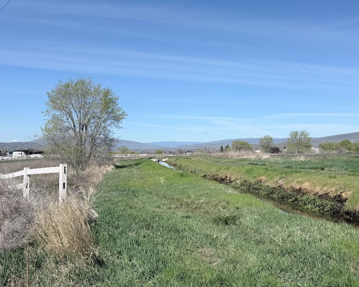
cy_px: 120
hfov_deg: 51.4
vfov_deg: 42.1
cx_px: 199
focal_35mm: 35
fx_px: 372
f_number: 1.78
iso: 80
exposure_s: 1/7353
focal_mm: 6.76
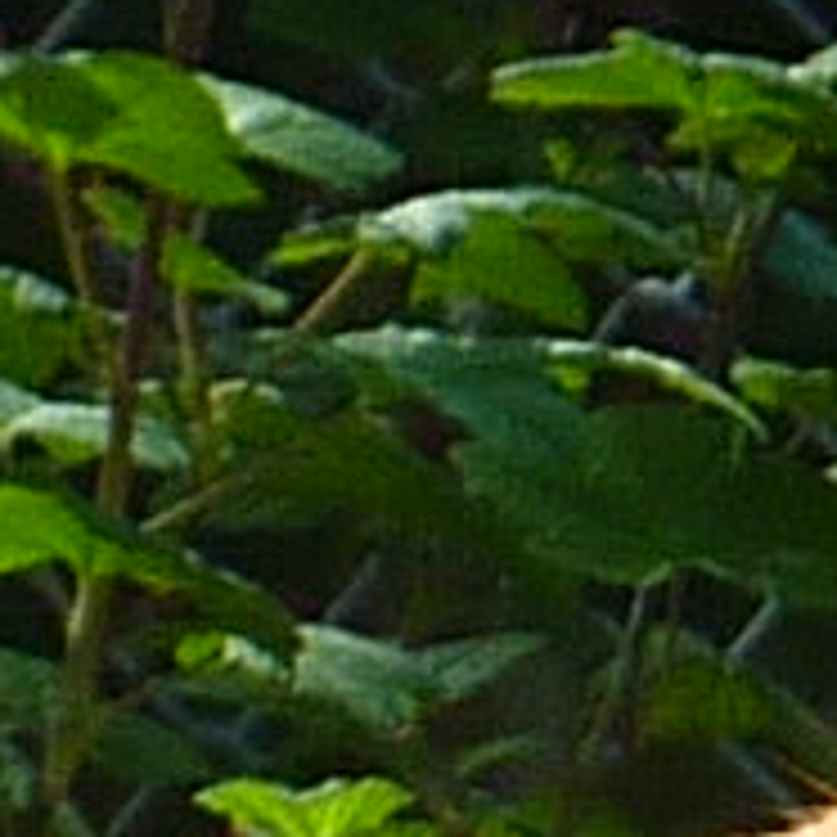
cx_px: 2408
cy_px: 1521
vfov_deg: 1.2
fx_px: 41581
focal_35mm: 1520
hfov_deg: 1.2
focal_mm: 18.2
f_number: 4.4
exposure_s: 1/200
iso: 80
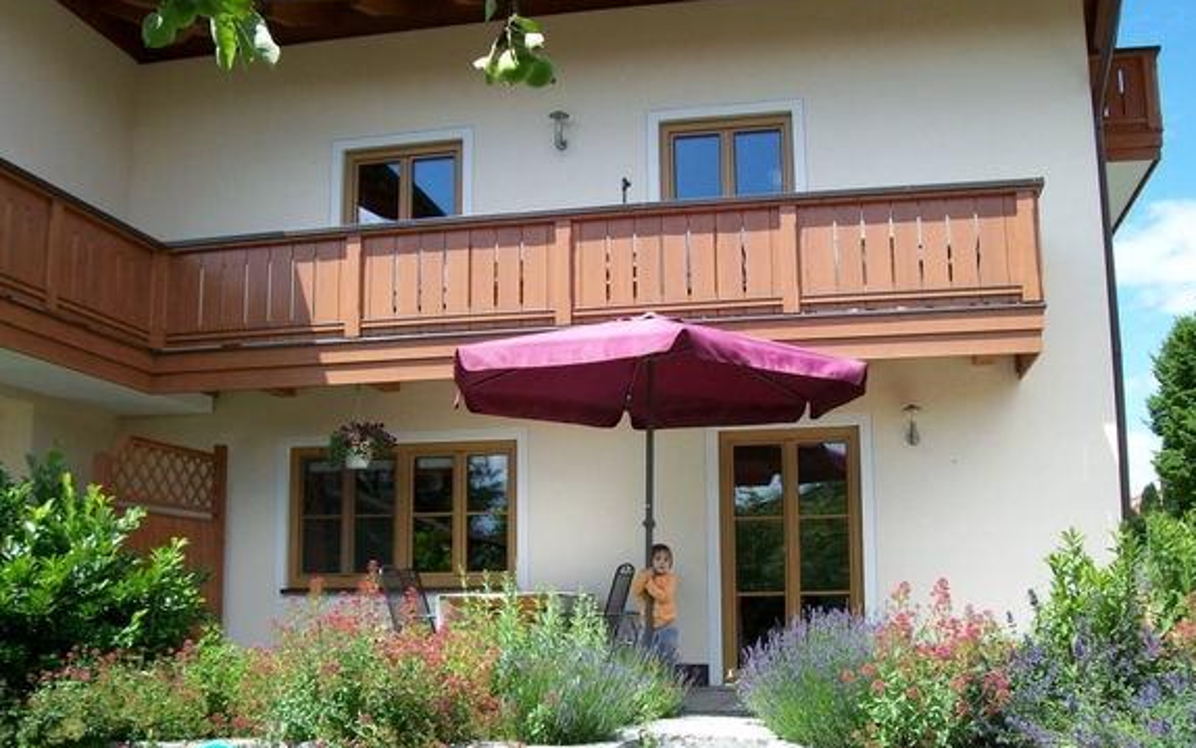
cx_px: 595
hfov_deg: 50.4
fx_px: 1271
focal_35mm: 39
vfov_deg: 32.7
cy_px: 440
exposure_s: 1/259
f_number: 4.8
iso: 80
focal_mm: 6
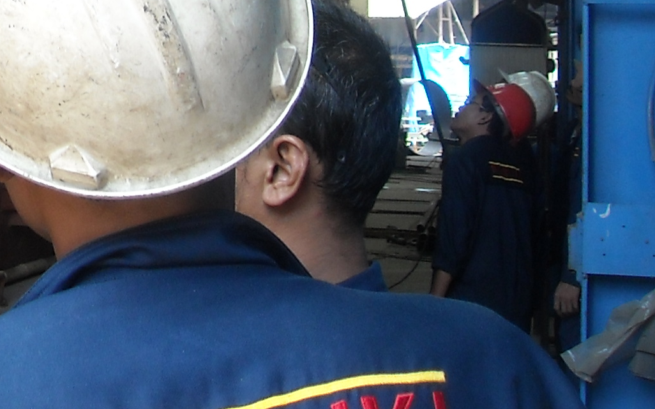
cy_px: -341
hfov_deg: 16.3
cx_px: -299
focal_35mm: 118
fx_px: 2106
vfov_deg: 10.4
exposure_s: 1/60
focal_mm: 5.7
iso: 70
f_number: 2.8
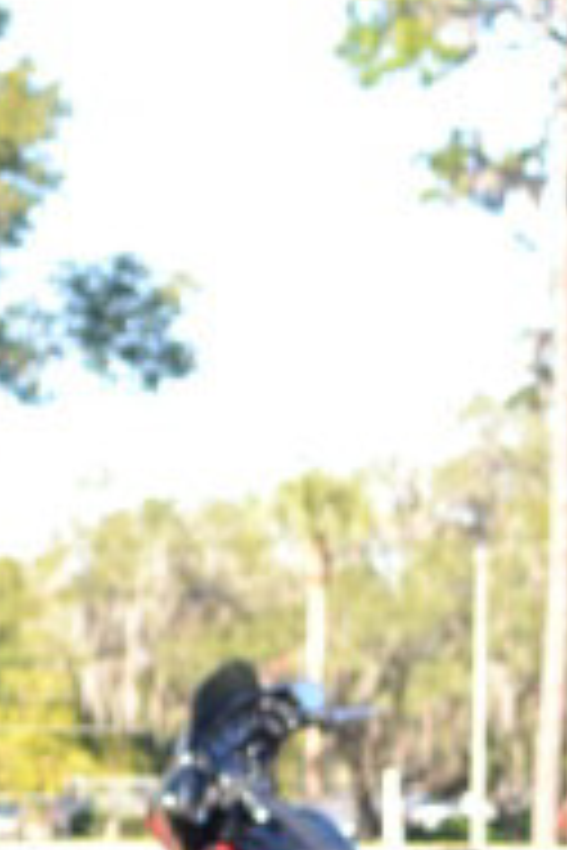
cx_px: 180
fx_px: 4488
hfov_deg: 7.2
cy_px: 1475
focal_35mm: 190
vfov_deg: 10.3
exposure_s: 1/160
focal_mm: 20
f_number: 4
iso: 100
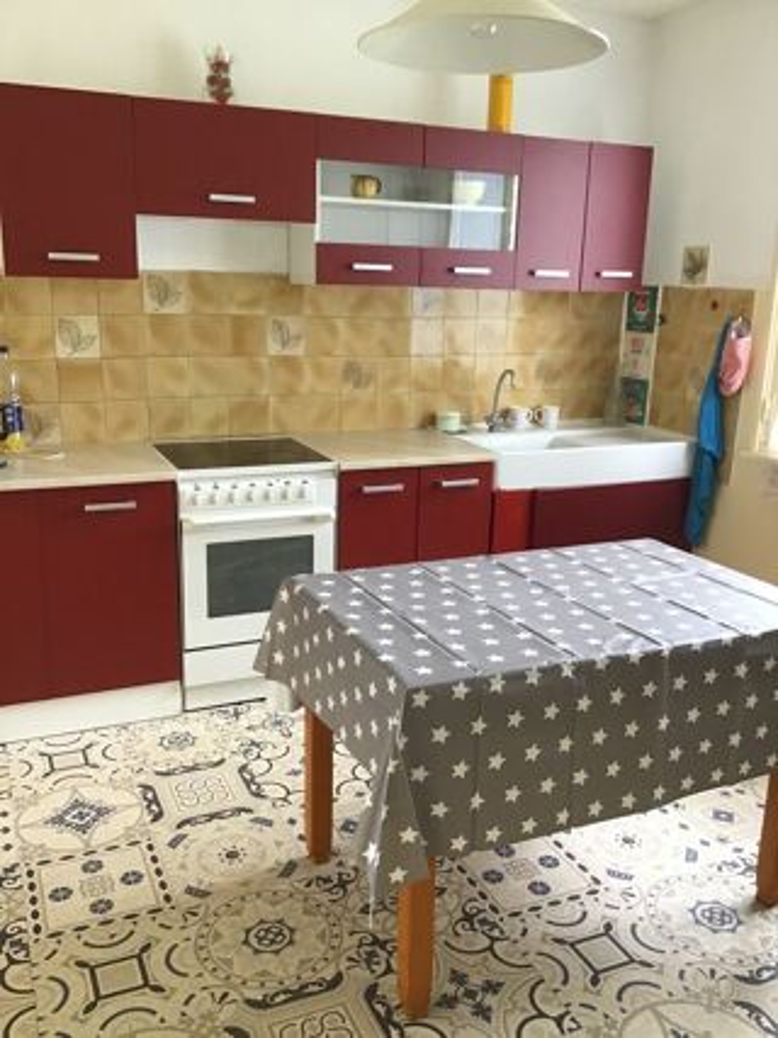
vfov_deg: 58.4
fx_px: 929
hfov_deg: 45.4
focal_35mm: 31
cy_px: 519
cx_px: 389
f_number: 2.4
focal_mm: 3.3
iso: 64
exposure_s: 1/33
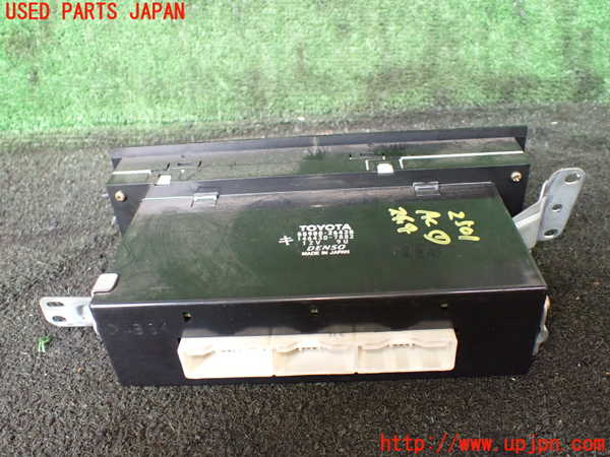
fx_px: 529
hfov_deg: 60.0
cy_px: 228
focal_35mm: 30
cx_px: 305
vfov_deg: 46.8
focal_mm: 5.4
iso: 800
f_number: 2.3
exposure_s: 1/100
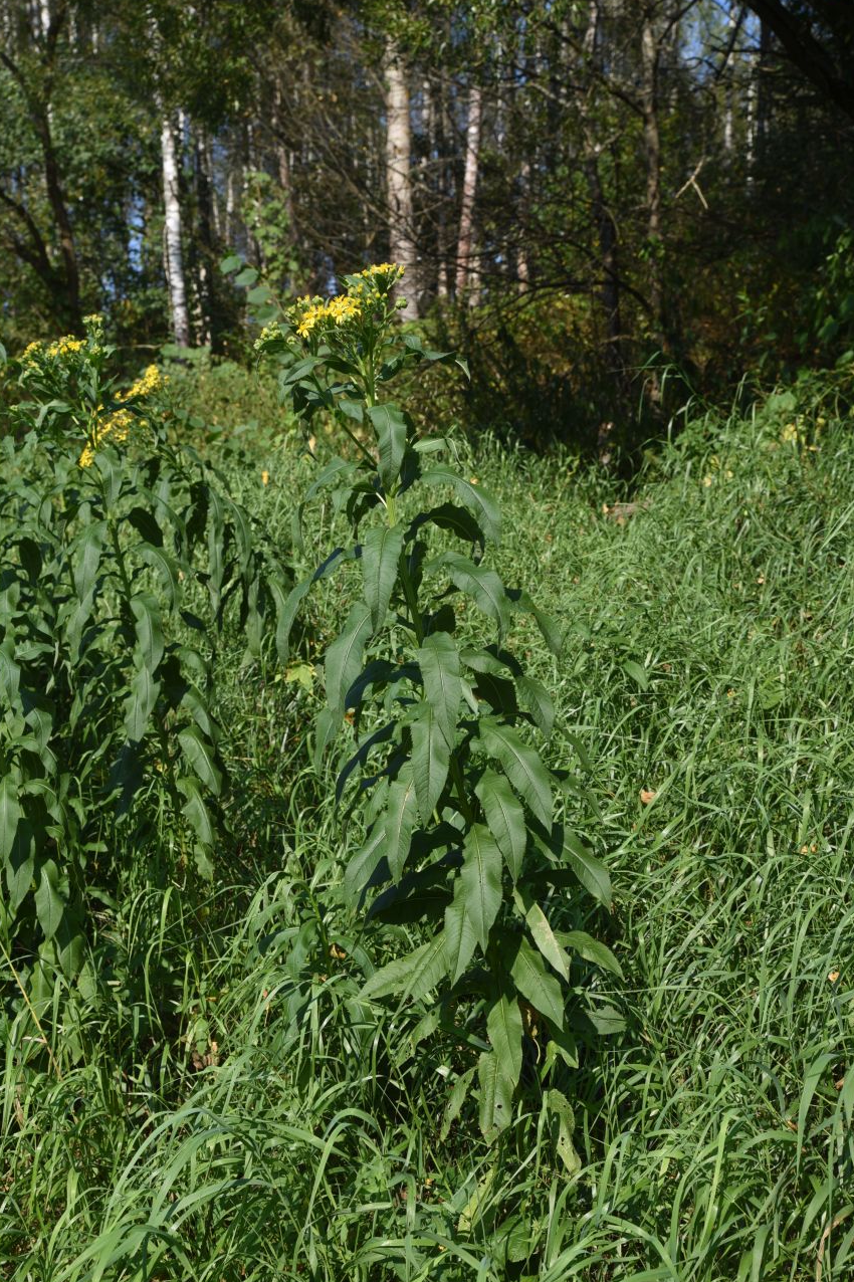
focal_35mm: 53
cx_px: 423
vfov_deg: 37.5
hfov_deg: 25.5
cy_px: 642
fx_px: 1887
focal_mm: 52
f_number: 9
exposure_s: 1/125
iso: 100
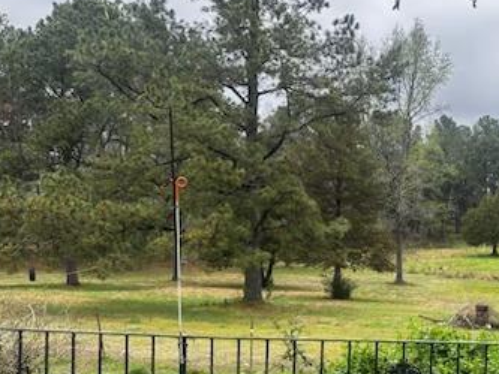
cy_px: 268
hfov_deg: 36.0
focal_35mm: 50
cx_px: 442
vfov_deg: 28.8
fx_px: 721
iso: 50
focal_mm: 5.96
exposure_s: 1/385
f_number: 1.6
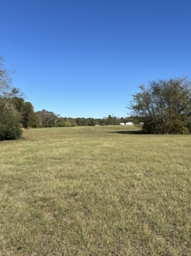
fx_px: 243
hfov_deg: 42.8
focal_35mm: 33
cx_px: 80
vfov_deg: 55.4
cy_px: 131
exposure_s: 1/4762
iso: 80
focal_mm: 6.86
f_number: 1.78
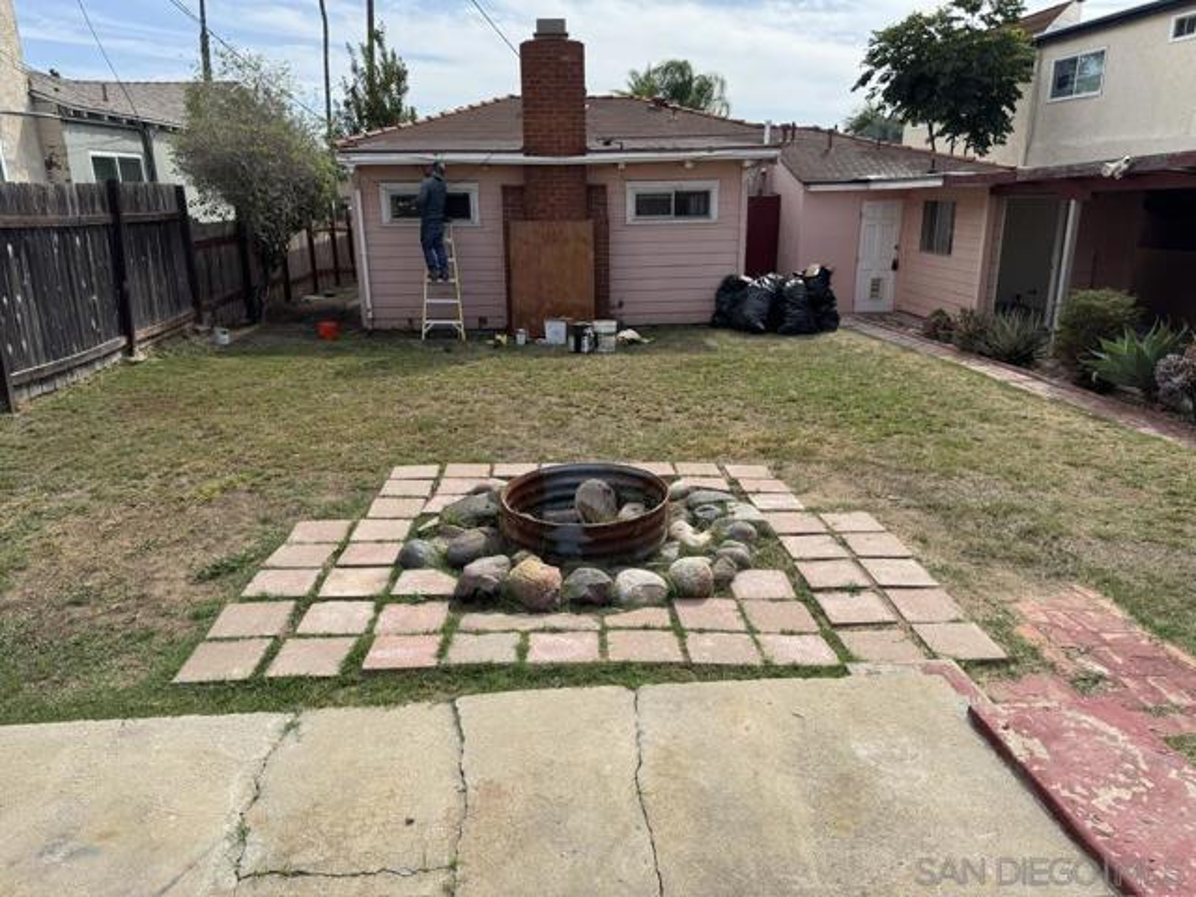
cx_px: 598
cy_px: 448
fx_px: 829
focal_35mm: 24
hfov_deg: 71.6
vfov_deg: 56.8
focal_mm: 6.76
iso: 80
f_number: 1.78
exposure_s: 1/3247
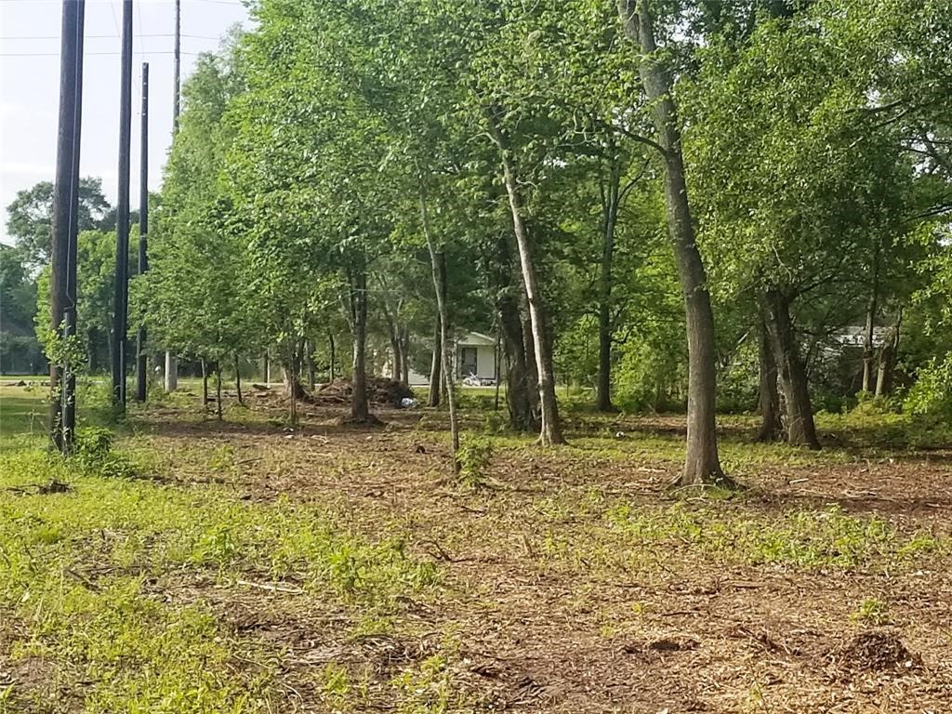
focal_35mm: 26
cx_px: 476
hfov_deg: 67.3
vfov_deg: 53.1
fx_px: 715
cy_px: 357
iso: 50
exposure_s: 1/1572
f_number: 1.7
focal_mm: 4.25
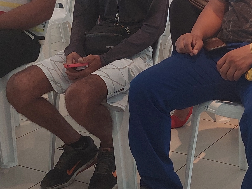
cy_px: 38
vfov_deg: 18.5
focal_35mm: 79
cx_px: 178
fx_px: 575
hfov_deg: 24.5
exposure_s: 1/60
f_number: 1.8
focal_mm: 5.23
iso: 320
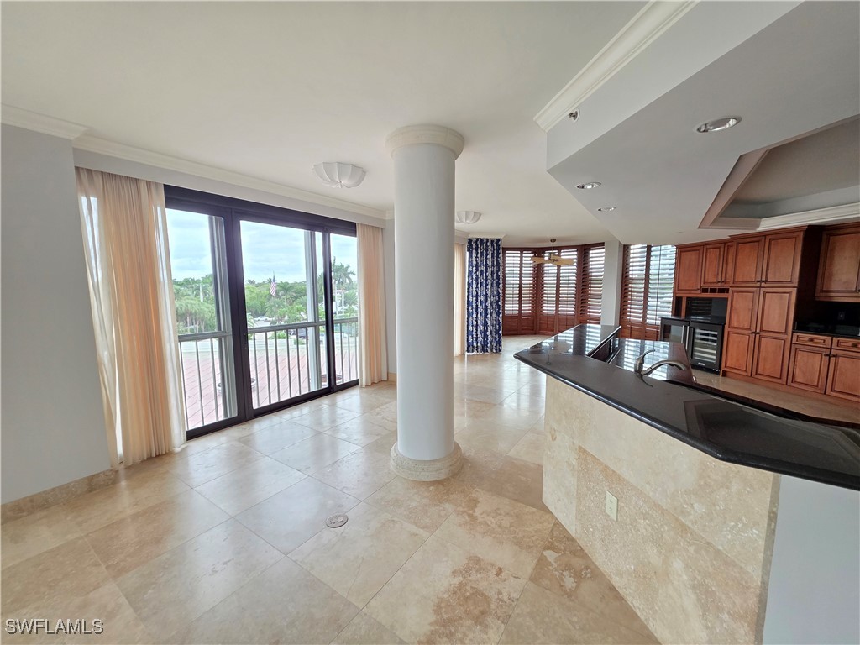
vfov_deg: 89.9
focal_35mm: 13
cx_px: 430
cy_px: 322
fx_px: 323
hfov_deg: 106.2
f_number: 1.9
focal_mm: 2.2
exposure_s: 1/60
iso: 200
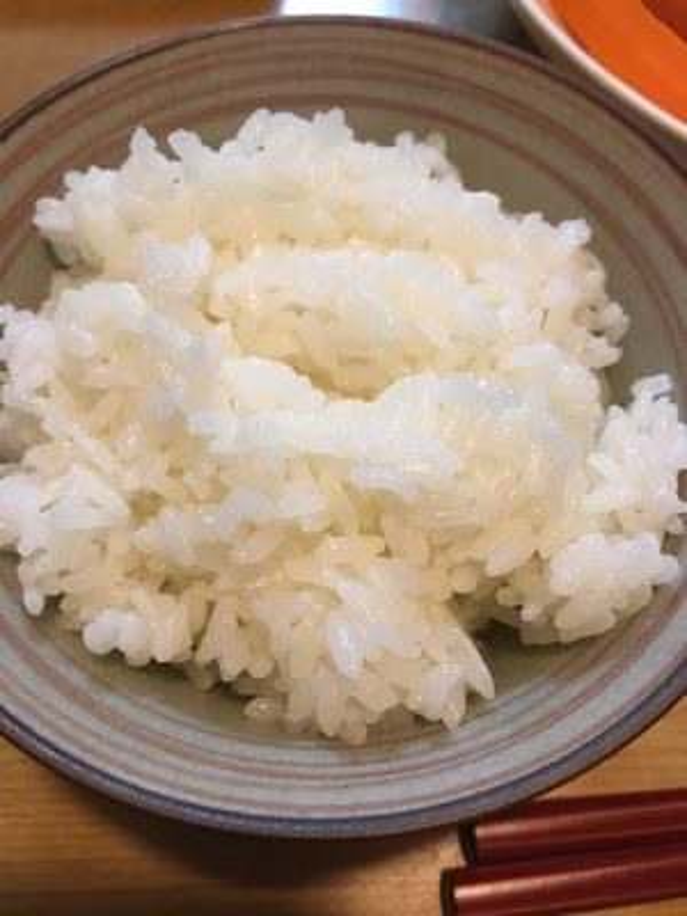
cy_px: 458
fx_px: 767
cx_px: 344
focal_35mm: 29
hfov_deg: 48.2
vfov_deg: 61.7
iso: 160
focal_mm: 4.15
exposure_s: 1/30
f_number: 2.2
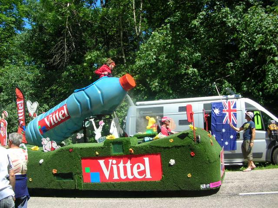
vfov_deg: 40.7
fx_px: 281
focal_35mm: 35
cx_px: 139
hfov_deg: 52.6
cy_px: 104
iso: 50
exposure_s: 1/570
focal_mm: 5.8
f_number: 2.8
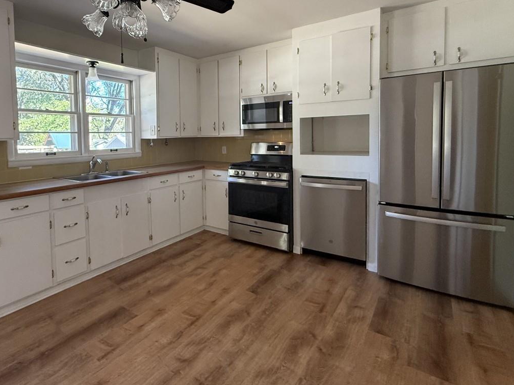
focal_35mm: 20
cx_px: 193
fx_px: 297
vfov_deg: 65.2
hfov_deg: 80.3
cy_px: 151
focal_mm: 2.22
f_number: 2.2
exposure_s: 1/99
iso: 320
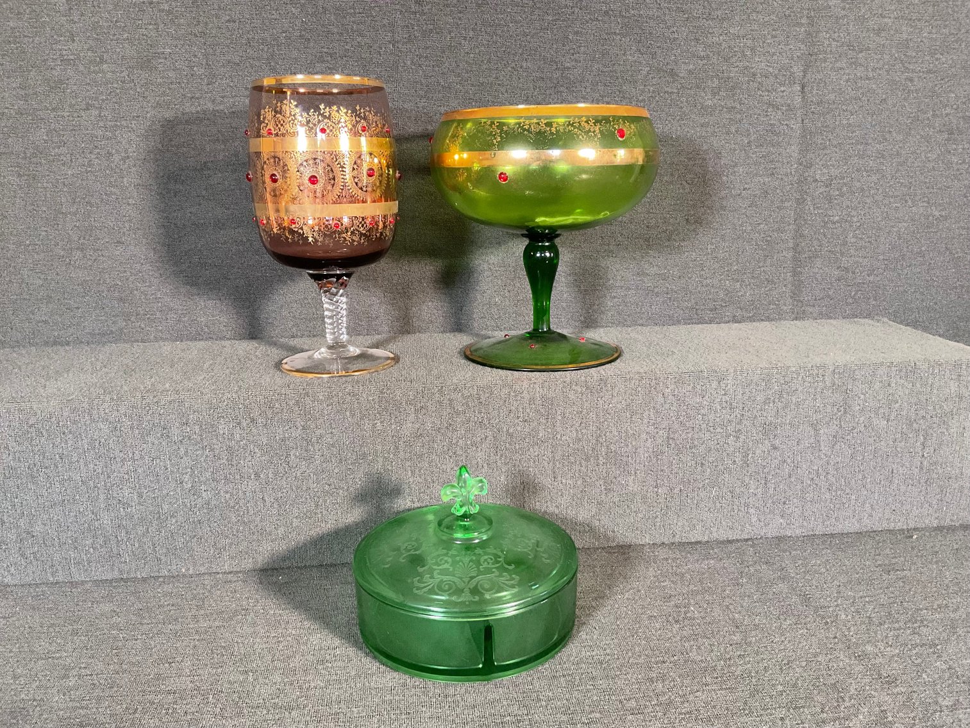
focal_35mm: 29
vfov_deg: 48.2
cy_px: 364
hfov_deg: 61.7
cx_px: 485
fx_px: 813
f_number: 1.8
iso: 250
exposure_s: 1/60
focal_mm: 3
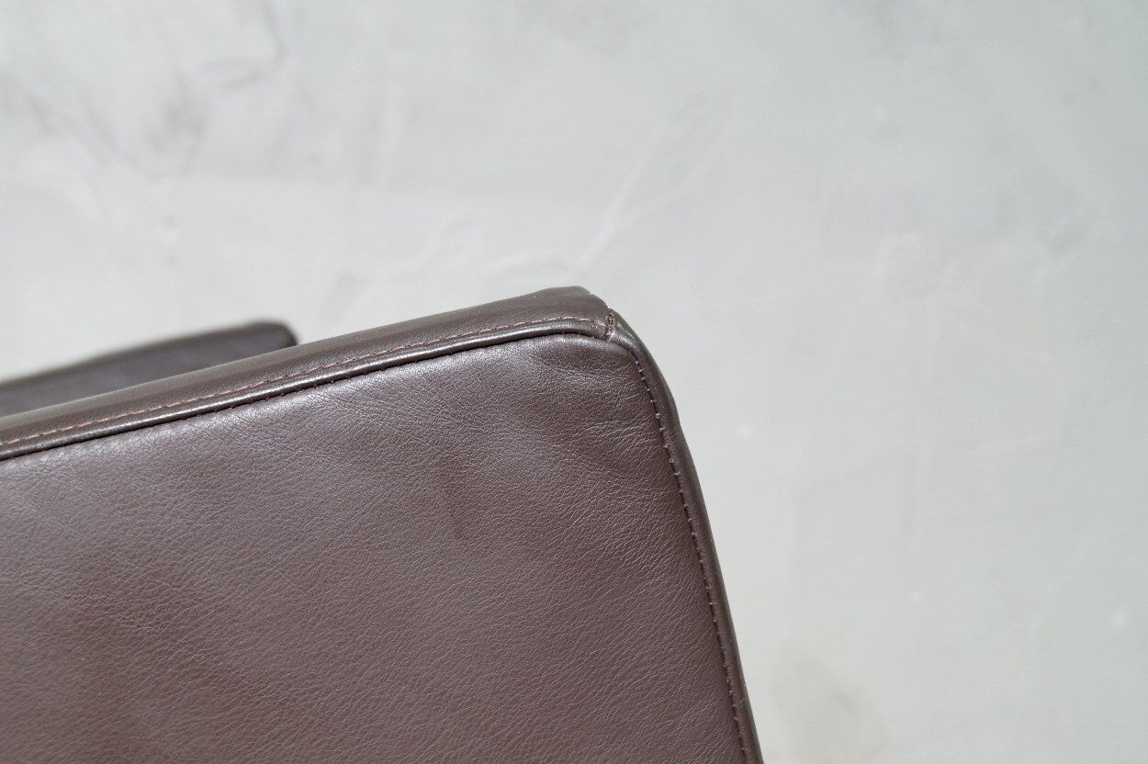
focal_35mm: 60
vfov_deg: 22.6
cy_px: 382
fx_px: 1912
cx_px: 574
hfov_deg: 33.4
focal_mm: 40
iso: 400
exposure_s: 1/8
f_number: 7.1
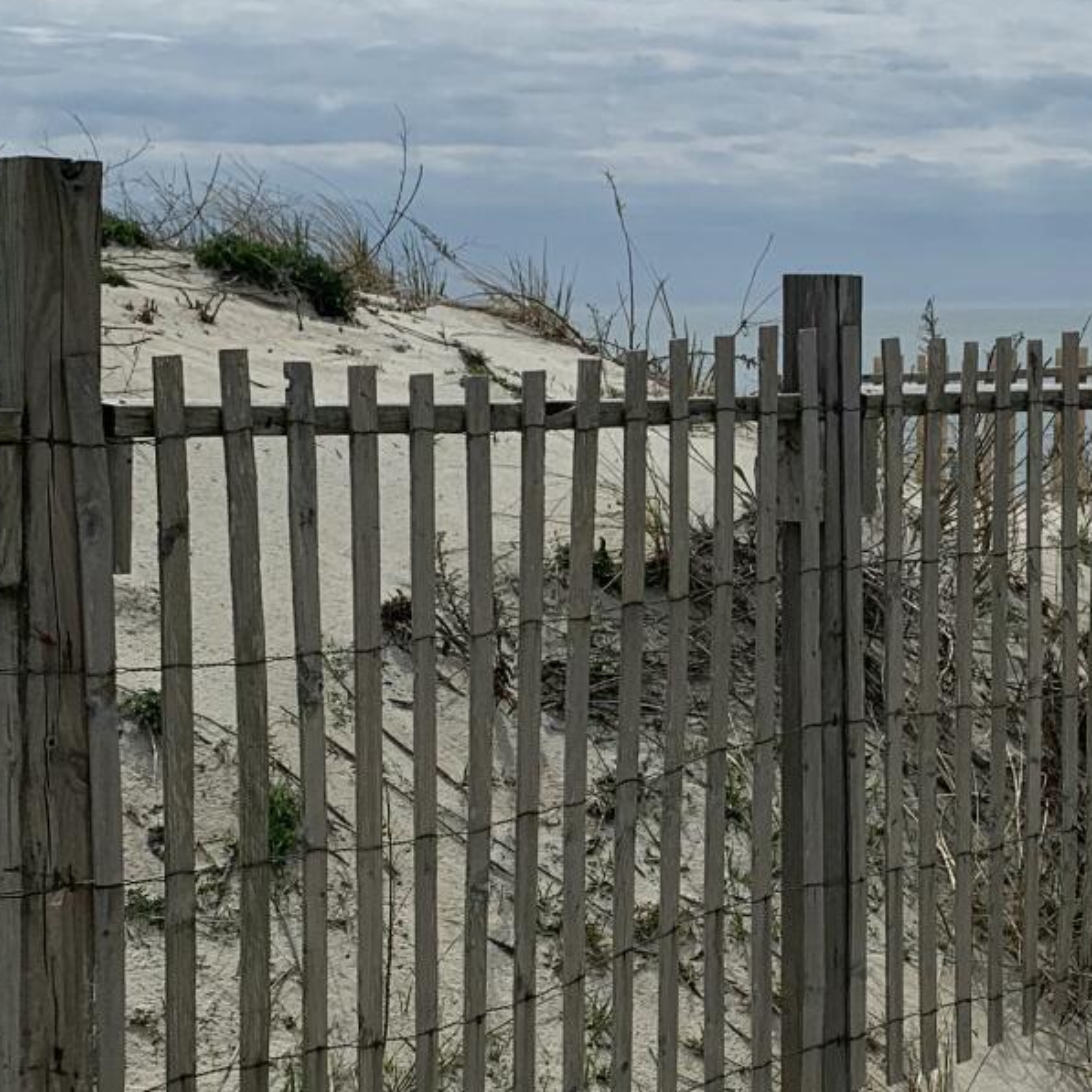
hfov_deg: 22.0
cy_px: 558
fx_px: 2748
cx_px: 964
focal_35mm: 77
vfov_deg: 22.5
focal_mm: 4.25
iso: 25
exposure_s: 1/9524
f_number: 1.8
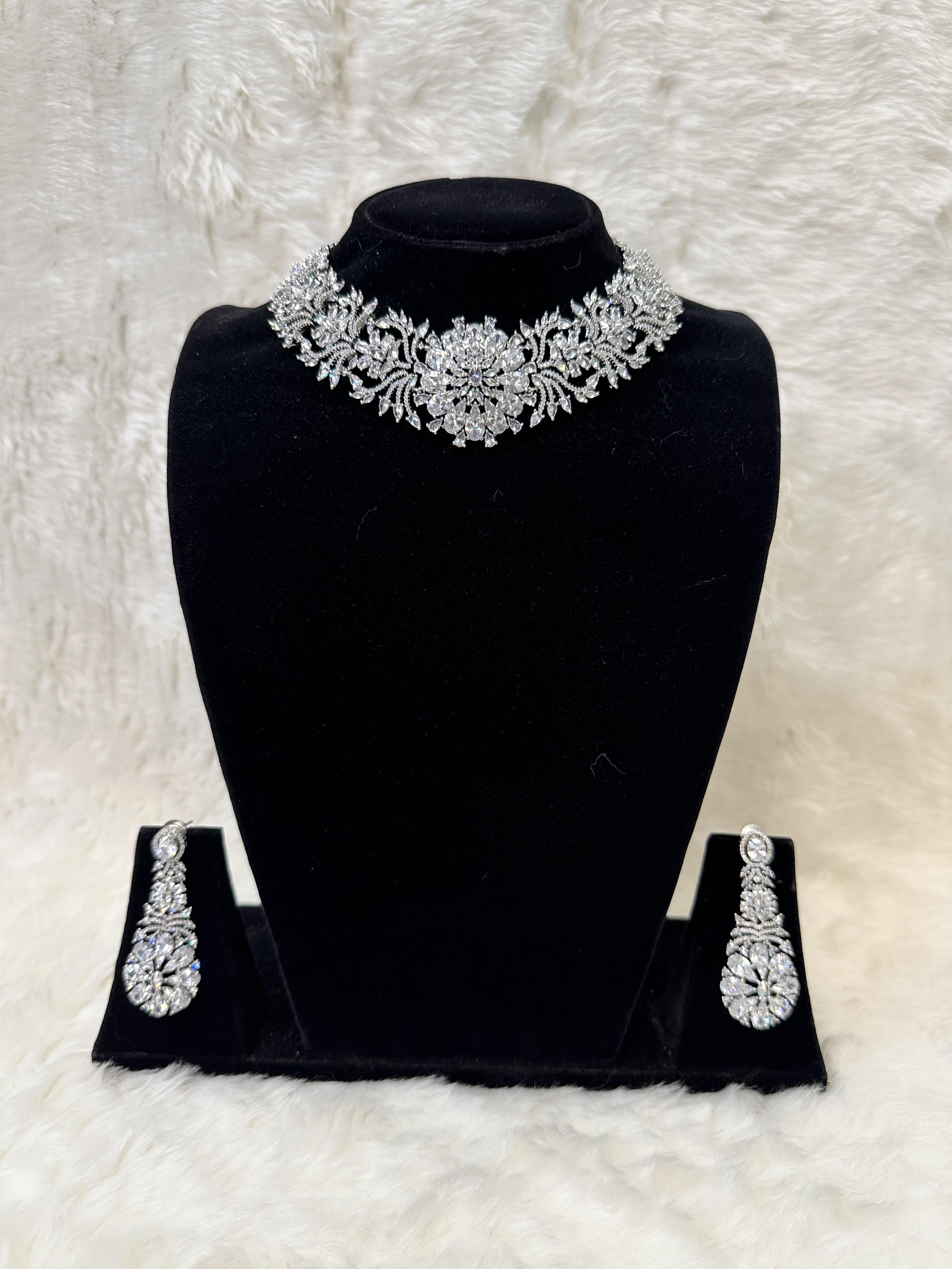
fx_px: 880
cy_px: 634
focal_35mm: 24
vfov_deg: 71.6
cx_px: 476
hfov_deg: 56.8
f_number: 1.78
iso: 160
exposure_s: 1/50
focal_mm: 6.86
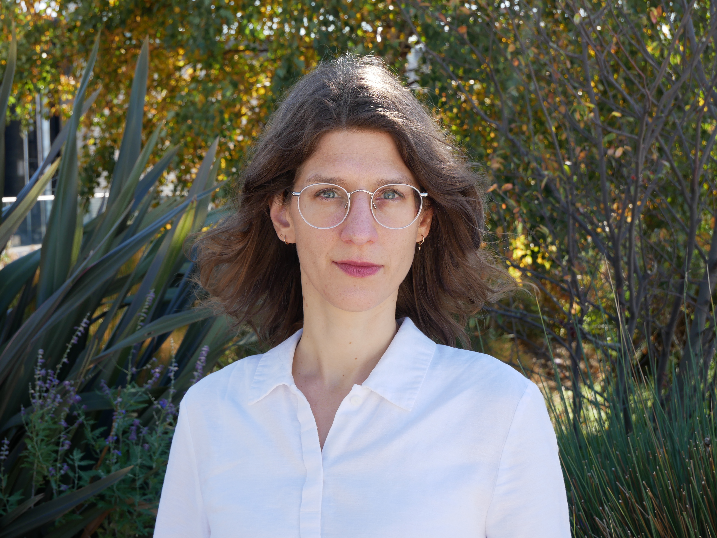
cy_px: 269
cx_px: 358
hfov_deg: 34.3
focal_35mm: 56
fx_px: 1160
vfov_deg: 26.1
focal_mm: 28
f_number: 6.3
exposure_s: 1/160
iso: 200
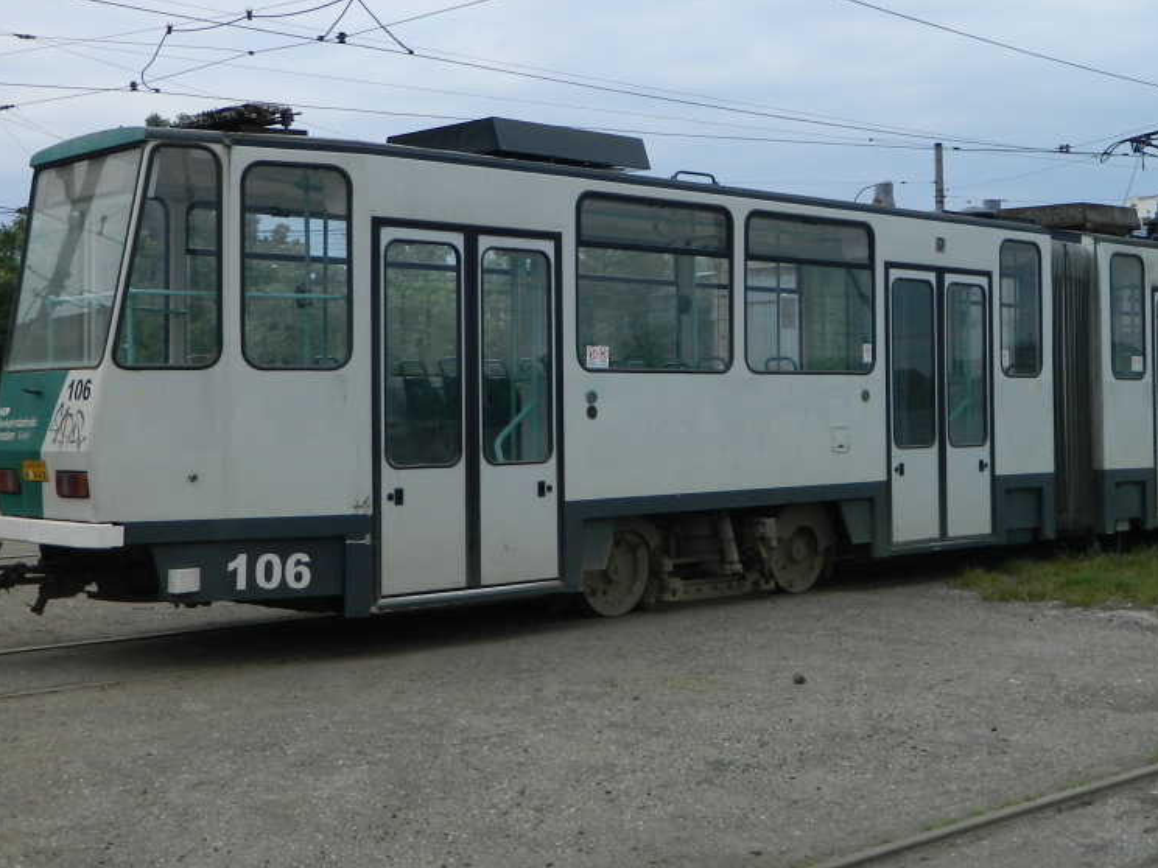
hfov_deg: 38.1
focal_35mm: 50
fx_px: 1673
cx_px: 680
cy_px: 348
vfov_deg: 29.0
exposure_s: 1/160
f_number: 9.1
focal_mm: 5.6
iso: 80
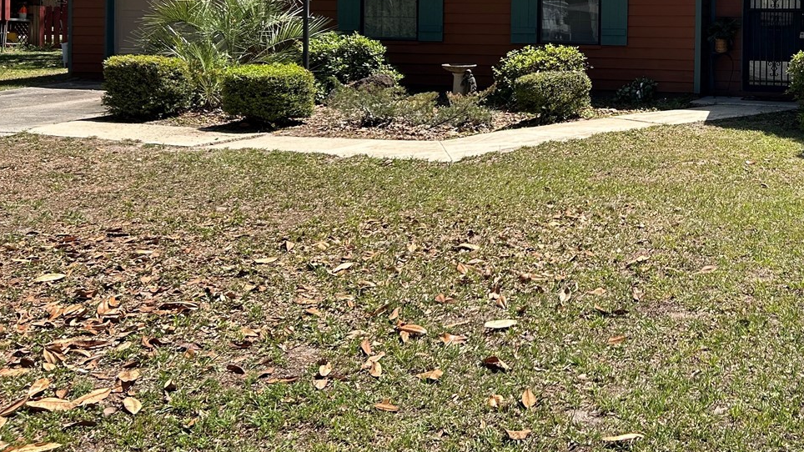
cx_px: 656
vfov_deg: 24.5
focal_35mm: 47
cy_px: 23
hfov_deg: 41.6
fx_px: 1002
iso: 50
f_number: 1.5
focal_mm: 5.7
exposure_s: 1/2045
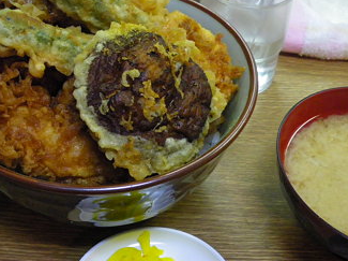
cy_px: 82
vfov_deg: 28.8
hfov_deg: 38.1
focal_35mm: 50
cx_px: 137
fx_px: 502
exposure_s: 1/50
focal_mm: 6.3
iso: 640
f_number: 3.5
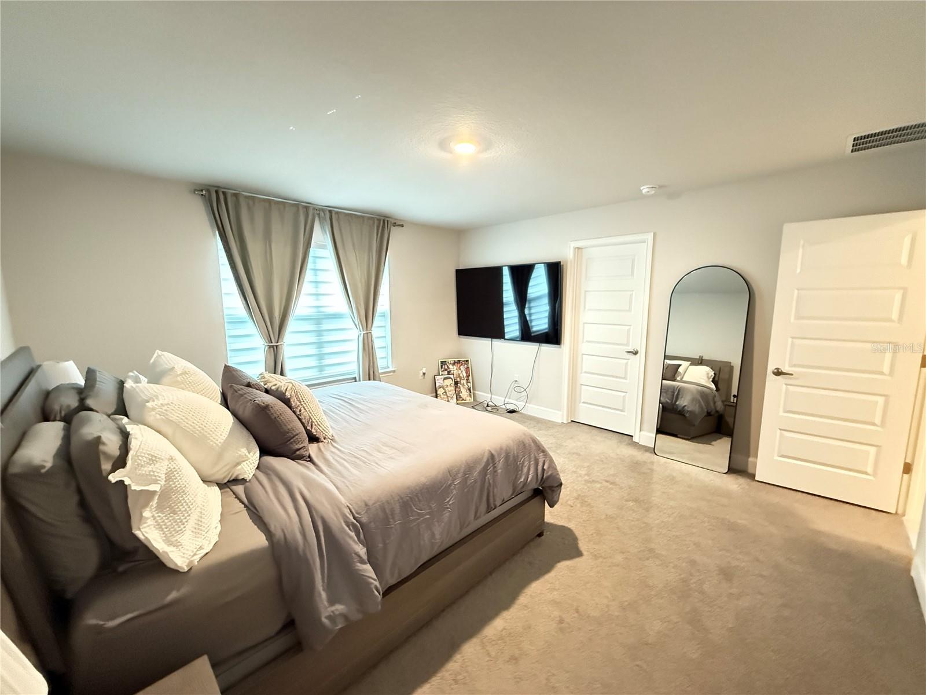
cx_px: 463
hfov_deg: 102.1
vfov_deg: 85.7
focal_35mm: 14
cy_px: 348
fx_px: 375
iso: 1250
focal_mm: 2.22
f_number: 2.2
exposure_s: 1/40
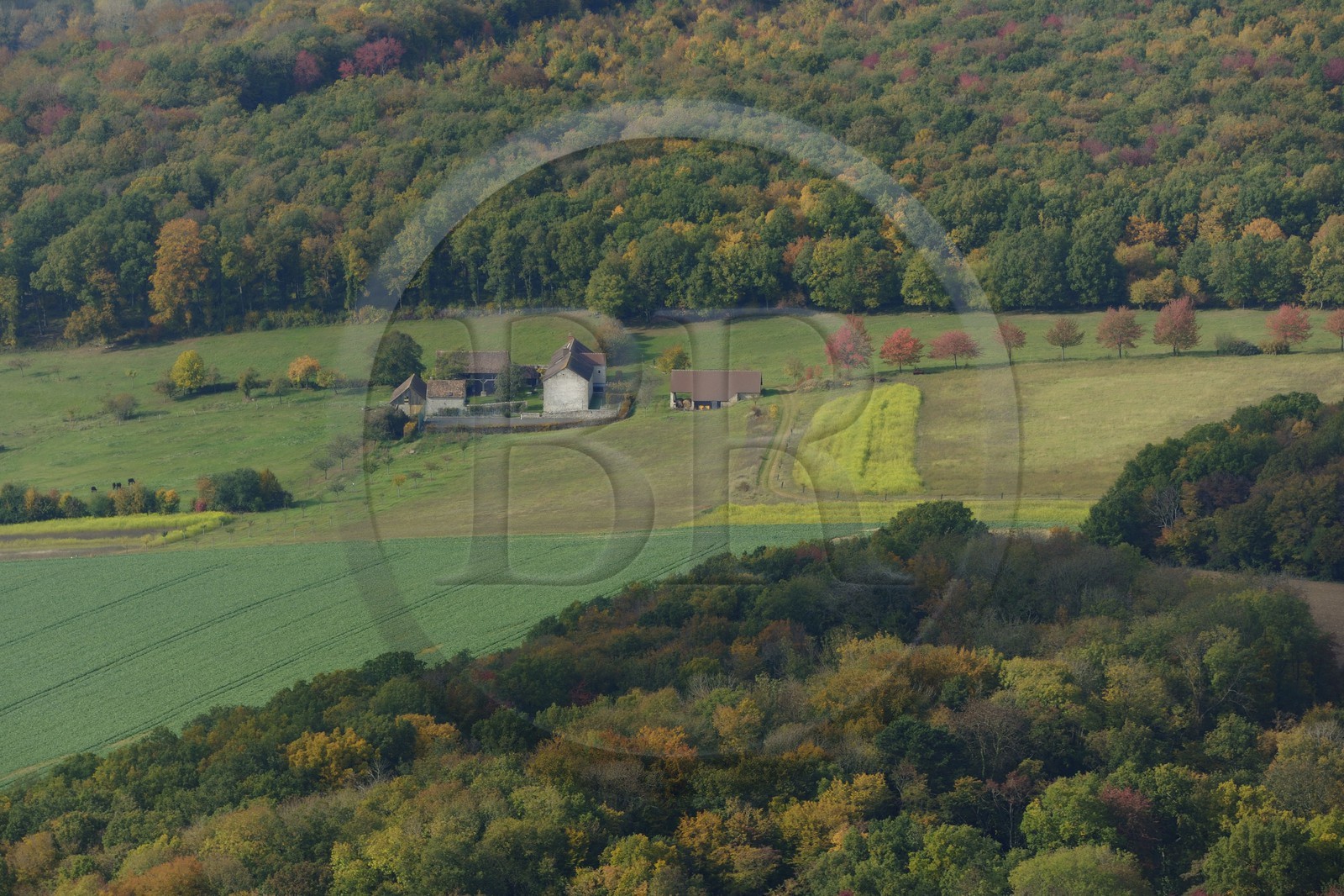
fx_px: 6905
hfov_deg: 11.1
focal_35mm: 185
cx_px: 672
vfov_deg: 7.4
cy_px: 448
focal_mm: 185
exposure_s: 1/800
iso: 400
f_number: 6.3
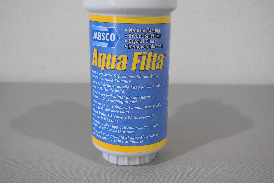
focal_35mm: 51
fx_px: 388
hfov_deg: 38.9
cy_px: 92
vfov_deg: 26.5
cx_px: 137
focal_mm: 34
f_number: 5.6
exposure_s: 1/125
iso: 360
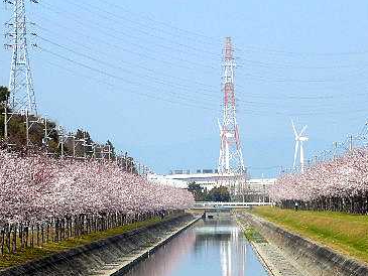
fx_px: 2818
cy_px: 205
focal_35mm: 265
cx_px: 252
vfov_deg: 5.6
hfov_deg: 7.5
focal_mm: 27.2
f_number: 4.9
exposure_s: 1/800
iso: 125
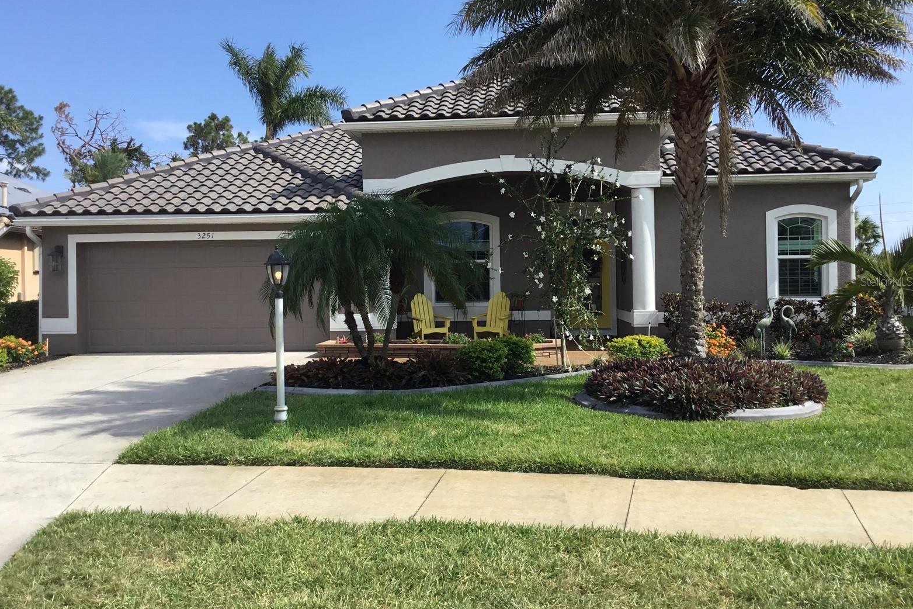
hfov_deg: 57.2
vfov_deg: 39.9
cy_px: 281
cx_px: 448
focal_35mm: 33
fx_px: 837
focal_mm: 3.3
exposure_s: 1/1072
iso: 25
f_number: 2.4
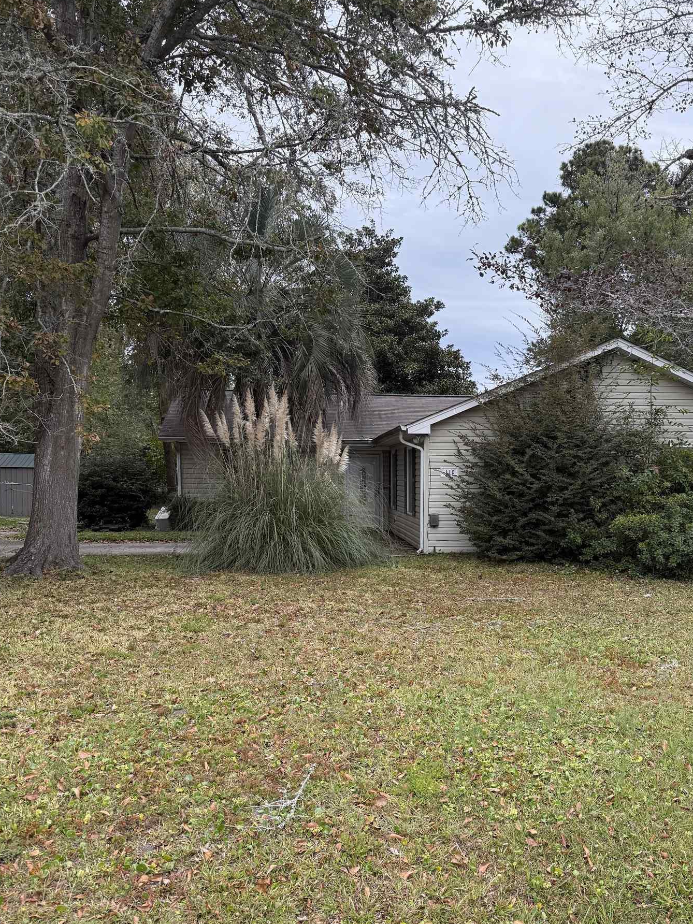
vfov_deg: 58.0
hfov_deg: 45.0
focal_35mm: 31
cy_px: 540
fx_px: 827
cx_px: 440
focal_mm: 6.76
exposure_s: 1/660
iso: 100
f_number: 1.78
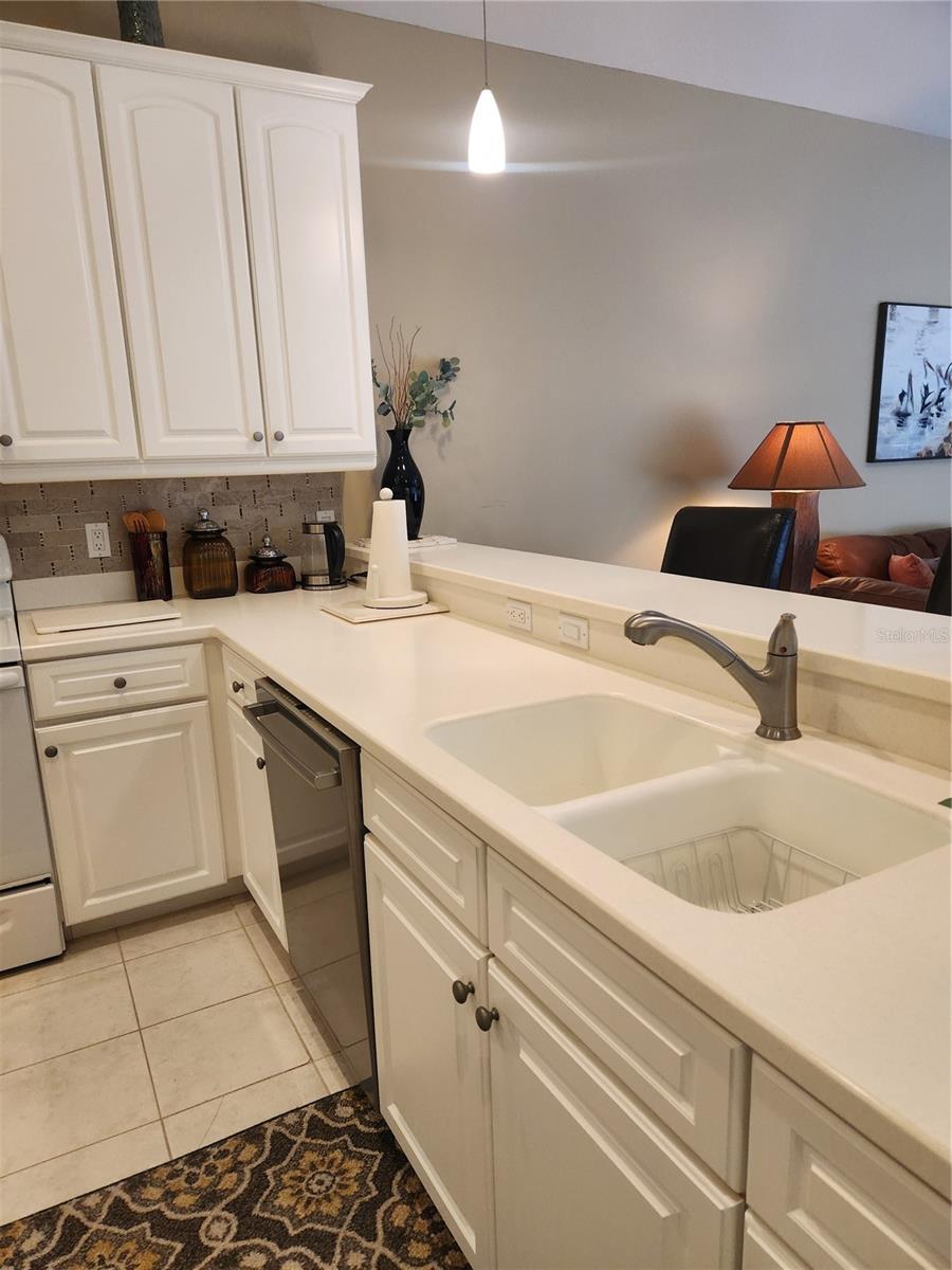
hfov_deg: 58.9
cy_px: 635
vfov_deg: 73.9
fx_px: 843
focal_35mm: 23
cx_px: 476
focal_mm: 5.4
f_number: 1.8
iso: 200
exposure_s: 1/120
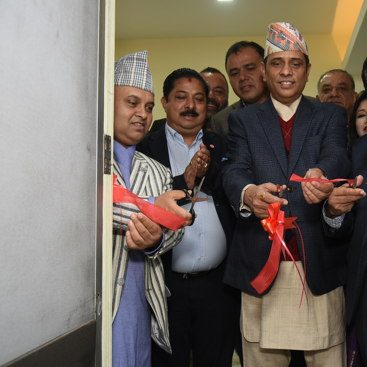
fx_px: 540
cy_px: 185
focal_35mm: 45
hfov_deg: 36.9
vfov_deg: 37.6
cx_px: 263
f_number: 5
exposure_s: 1/125
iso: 1600
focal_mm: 35
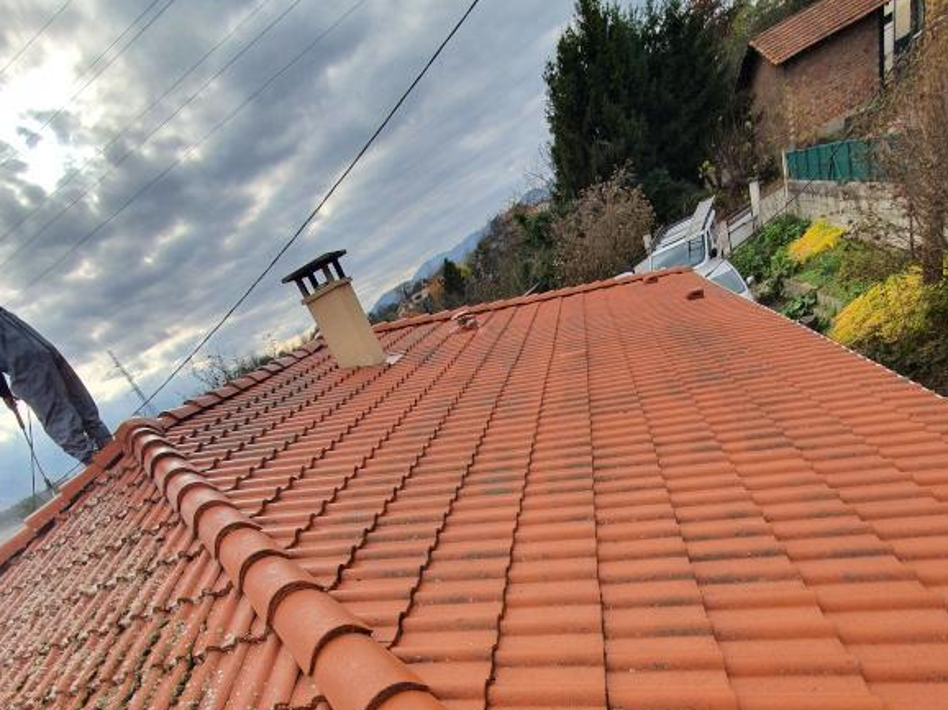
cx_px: 479
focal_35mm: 18
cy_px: 590
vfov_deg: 63.8
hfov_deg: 87.8
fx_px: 493
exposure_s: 1/520
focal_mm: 1.8
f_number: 2.2
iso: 50
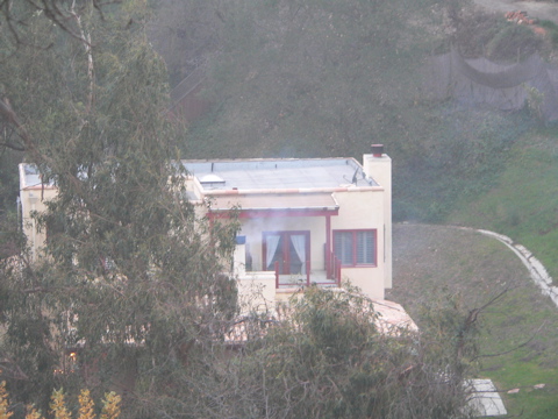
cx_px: 279
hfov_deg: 8.8
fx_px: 3611
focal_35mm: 224
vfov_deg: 6.6
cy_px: 210
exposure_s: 1/13
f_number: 2.8
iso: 200
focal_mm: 37.3
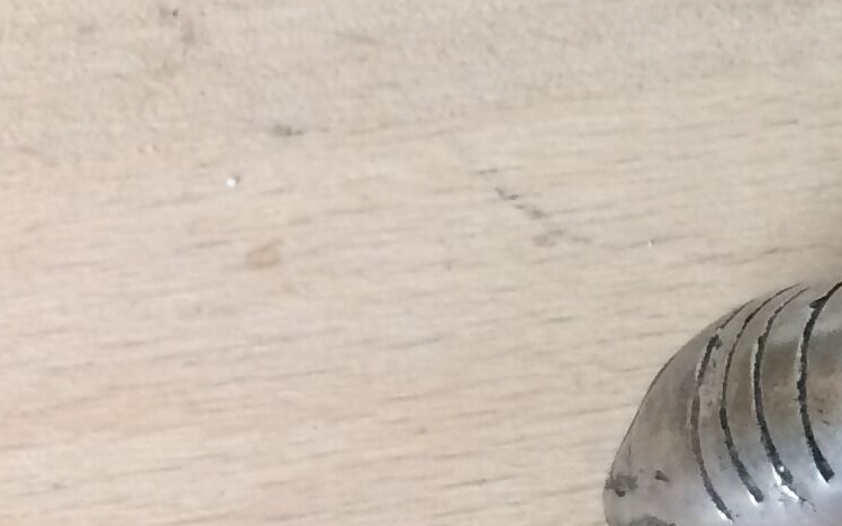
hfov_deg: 13.2
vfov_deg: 9.7
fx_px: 3075
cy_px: 453
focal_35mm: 134
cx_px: 1764
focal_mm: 4.15
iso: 50
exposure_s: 1/33
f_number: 2.2
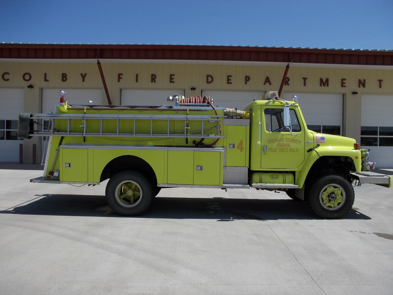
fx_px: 329
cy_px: 148
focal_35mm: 29
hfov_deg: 61.7
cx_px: 196
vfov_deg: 48.2
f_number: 3.3
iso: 80
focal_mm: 4.1
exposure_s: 1/1250
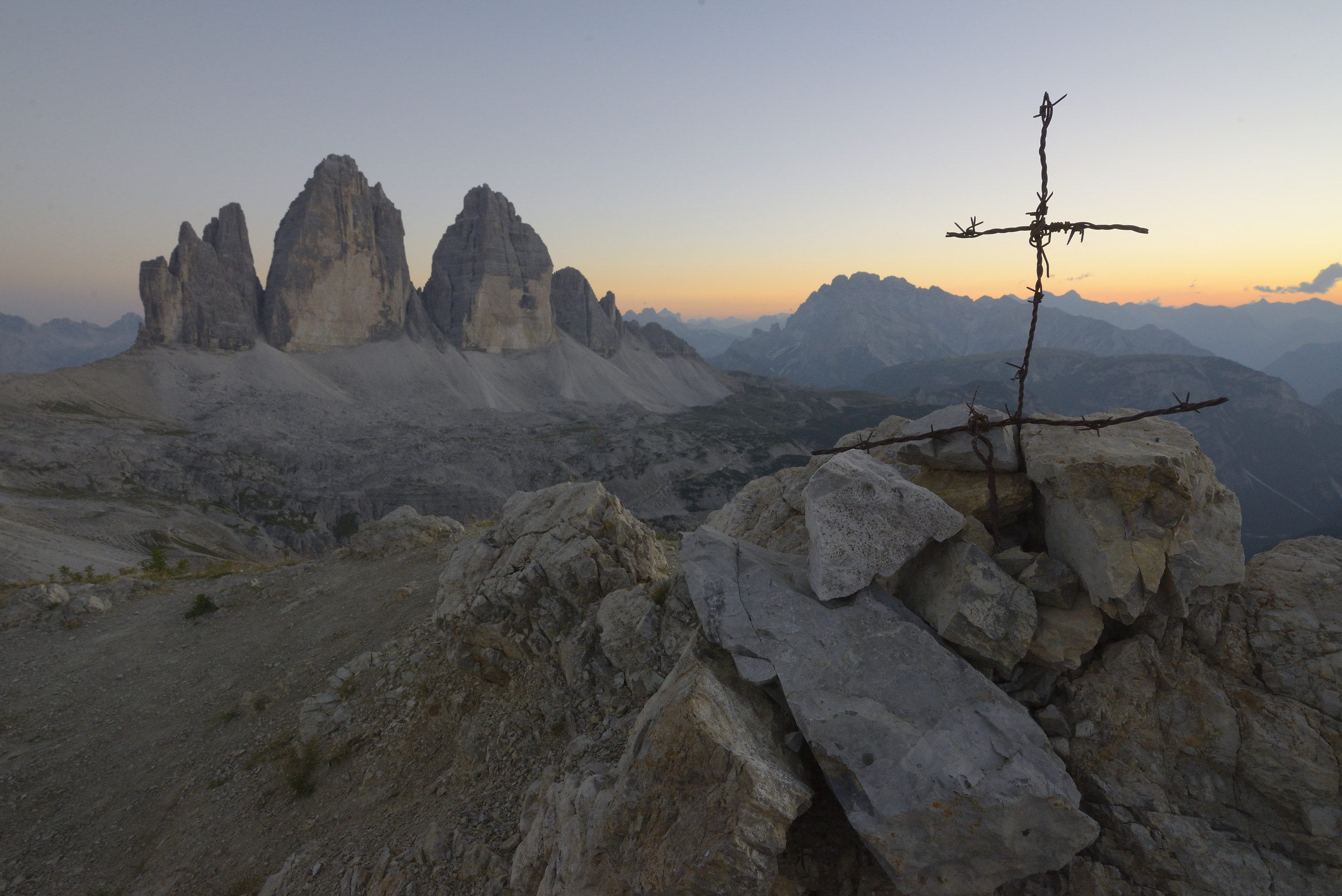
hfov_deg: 86.9
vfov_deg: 64.6
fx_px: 708
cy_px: 448
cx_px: 671
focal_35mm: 19
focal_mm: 19
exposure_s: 1/50
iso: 1600
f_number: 13
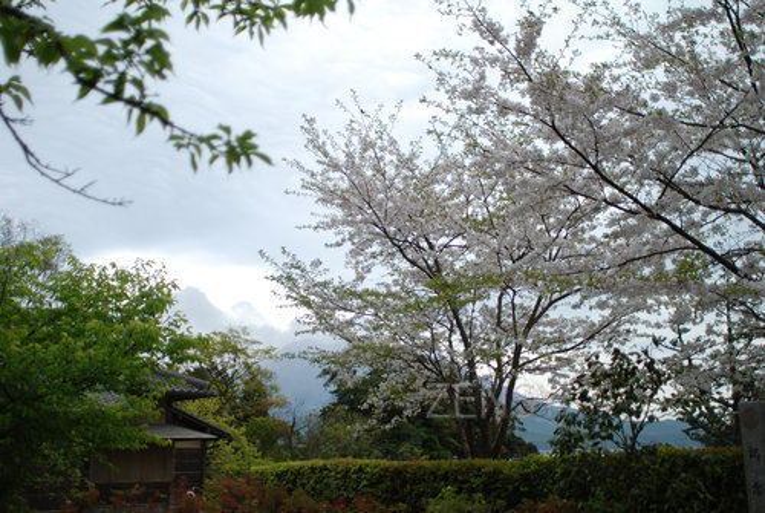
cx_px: 382
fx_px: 766
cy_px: 256
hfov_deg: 53.1
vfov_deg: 37.0
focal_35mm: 36
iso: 160
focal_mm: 24
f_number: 1.8
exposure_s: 1/1000
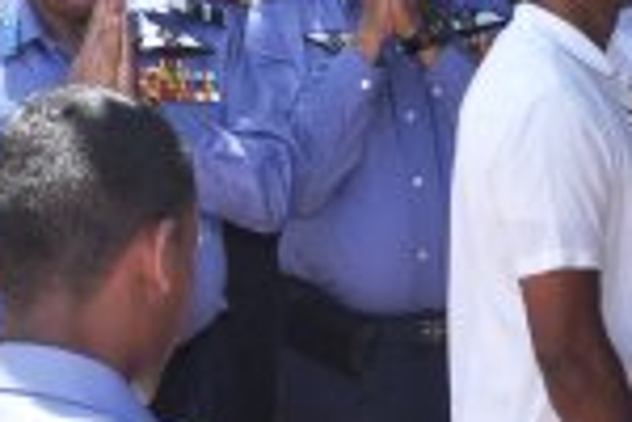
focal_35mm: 251
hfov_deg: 8.2
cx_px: 211
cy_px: -173
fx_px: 4406
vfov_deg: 5.4
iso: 400
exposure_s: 1/200
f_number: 11
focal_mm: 42
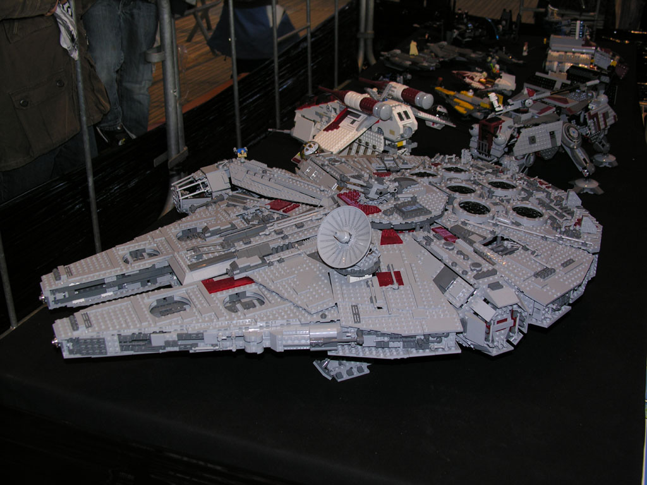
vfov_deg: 33.6
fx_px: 804
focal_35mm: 43
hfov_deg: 43.9
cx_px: 324
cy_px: 242
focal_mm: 11
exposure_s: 1/60.1
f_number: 2.9
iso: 50
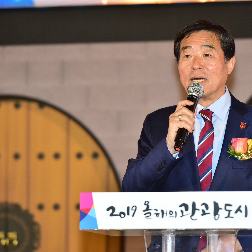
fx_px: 2108
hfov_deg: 6.8
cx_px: 131
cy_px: 126
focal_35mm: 256
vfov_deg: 6.8
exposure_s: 1/125
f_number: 4
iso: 2500
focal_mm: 200
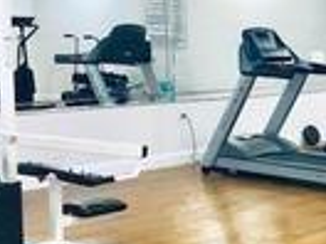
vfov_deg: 17.3
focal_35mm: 85
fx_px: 800
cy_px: 148
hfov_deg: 21.3
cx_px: 395
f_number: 1.8
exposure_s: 1/30
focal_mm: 4
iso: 40
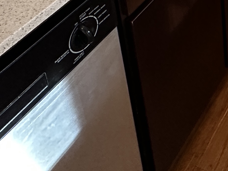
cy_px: -168
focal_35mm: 61
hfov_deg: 26.3
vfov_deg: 17.5
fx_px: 402
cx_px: 307
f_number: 2.2
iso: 250
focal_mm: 2.22
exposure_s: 1/99
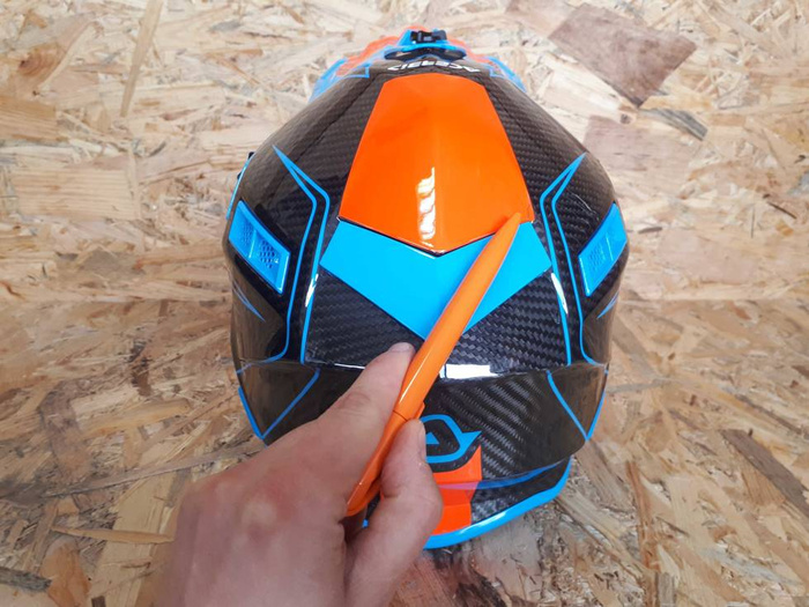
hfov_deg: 65.3
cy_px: 304
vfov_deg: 51.4
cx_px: 404
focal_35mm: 27
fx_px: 631
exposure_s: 1/33
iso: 64
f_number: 1.9
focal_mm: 3.6
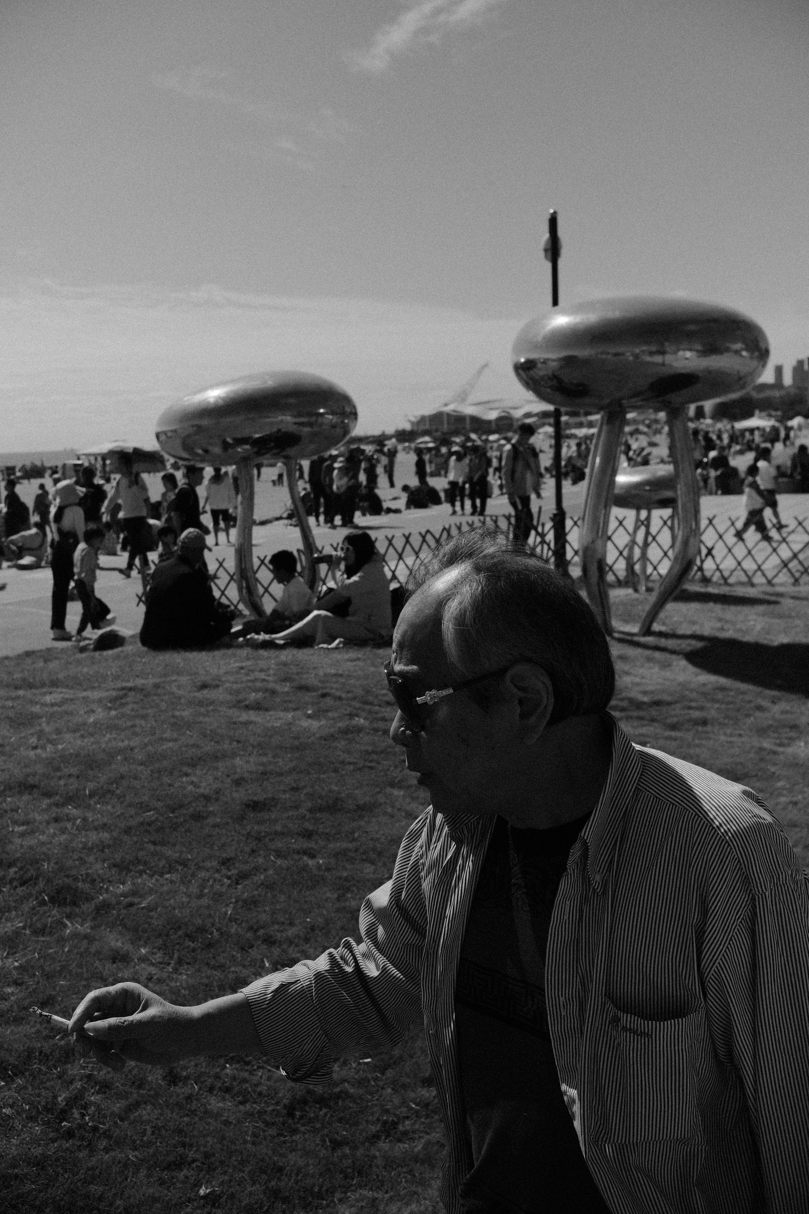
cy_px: 607
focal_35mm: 41
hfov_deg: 32.6
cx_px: 404
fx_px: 1382
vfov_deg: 47.4
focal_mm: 27
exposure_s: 1/4400
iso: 800
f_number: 8
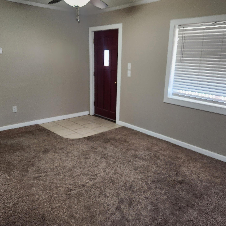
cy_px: 110
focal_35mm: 28
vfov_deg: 57.3
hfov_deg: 57.2
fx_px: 207
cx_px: 126
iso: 500
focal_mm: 5.4
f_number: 1.8
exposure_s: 1/120
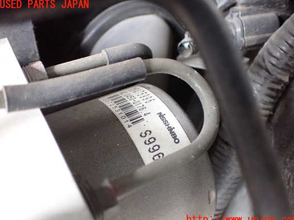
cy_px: 112
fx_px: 263
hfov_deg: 58.4
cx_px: 149
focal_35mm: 31
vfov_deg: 45.4
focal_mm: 5.4
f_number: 2.3
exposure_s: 1/30
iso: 1250
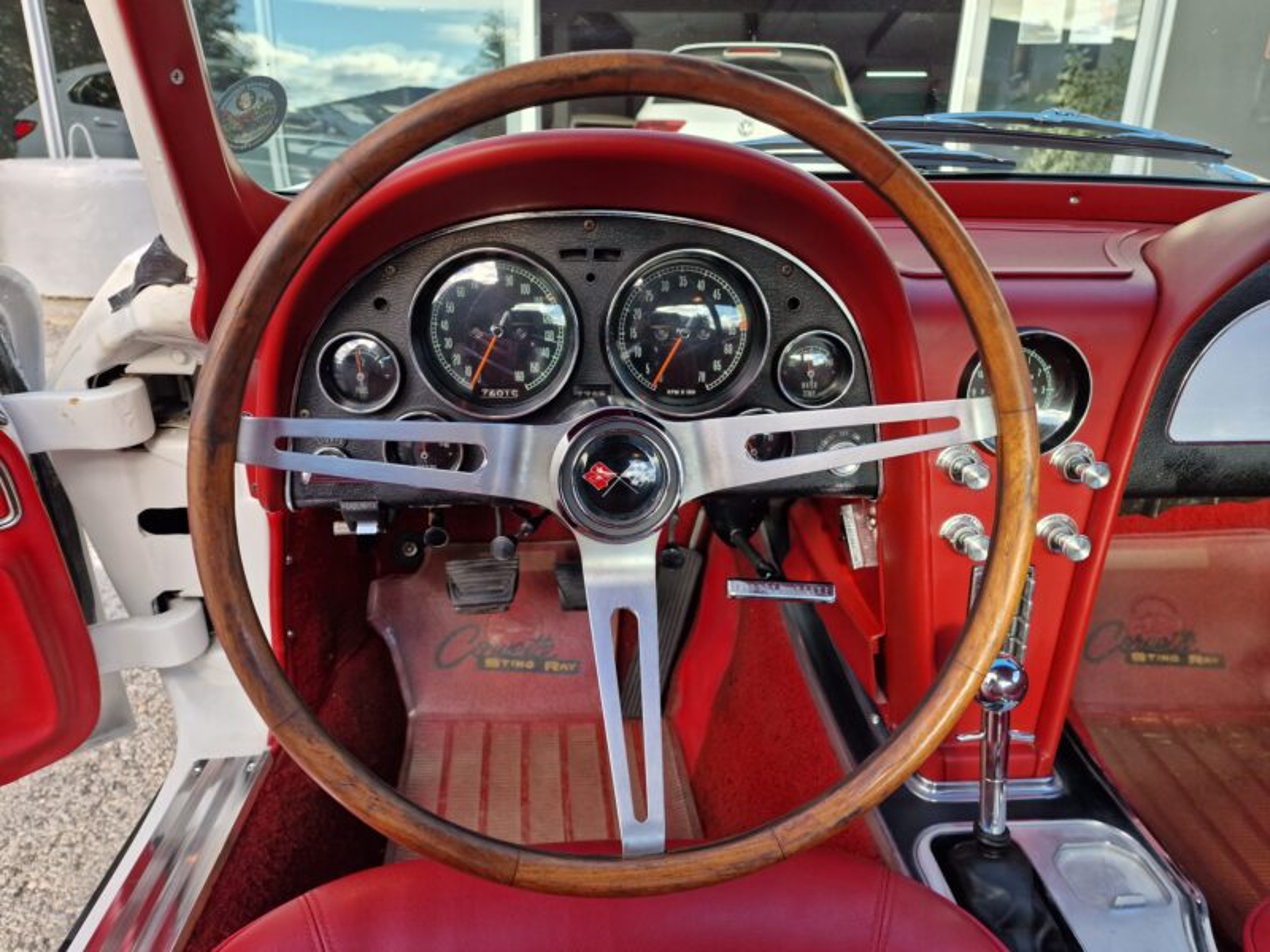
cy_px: 476
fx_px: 844
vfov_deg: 58.9
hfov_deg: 73.9
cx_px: 635
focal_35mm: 23
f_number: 1.8
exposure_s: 1/180
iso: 50
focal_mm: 6.4
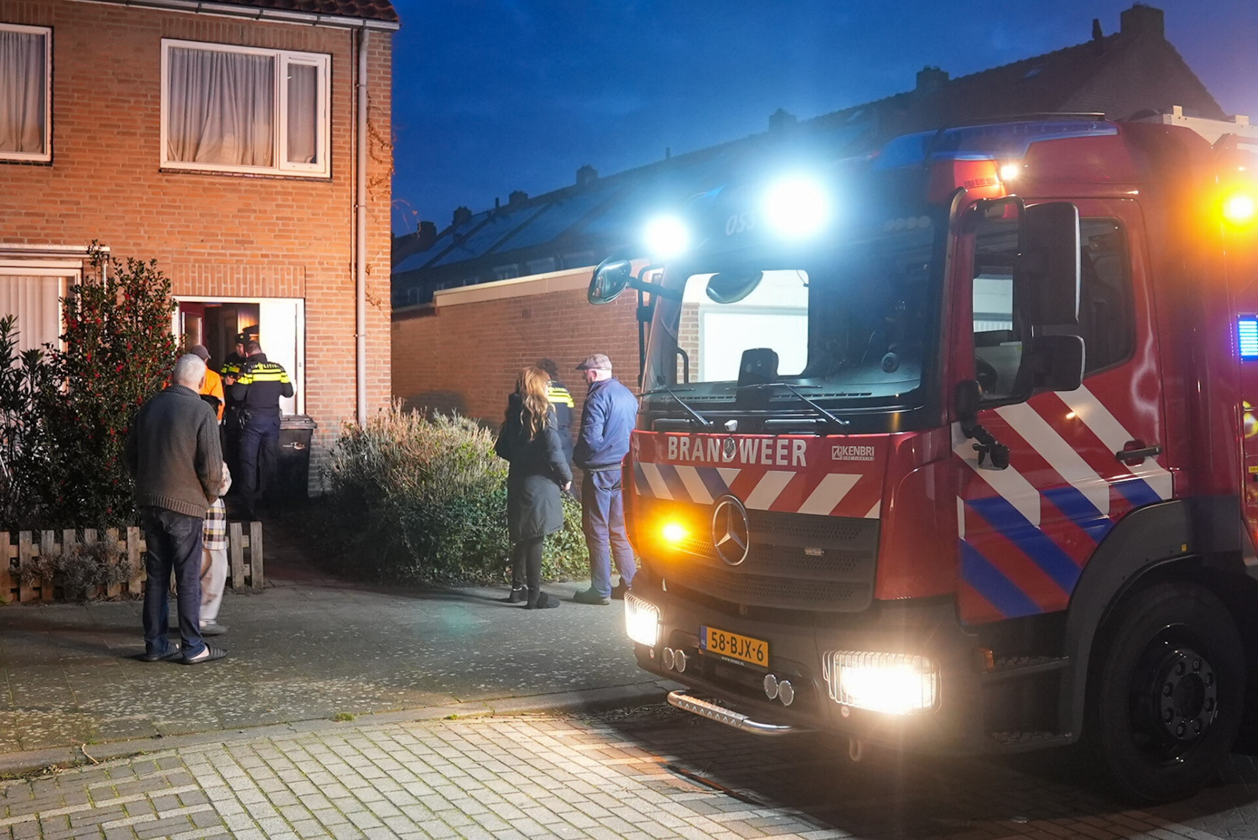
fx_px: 1259
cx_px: 629
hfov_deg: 53.1
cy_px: 420
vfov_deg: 36.9
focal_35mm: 36
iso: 4000
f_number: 2.8
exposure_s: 1/50
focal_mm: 24
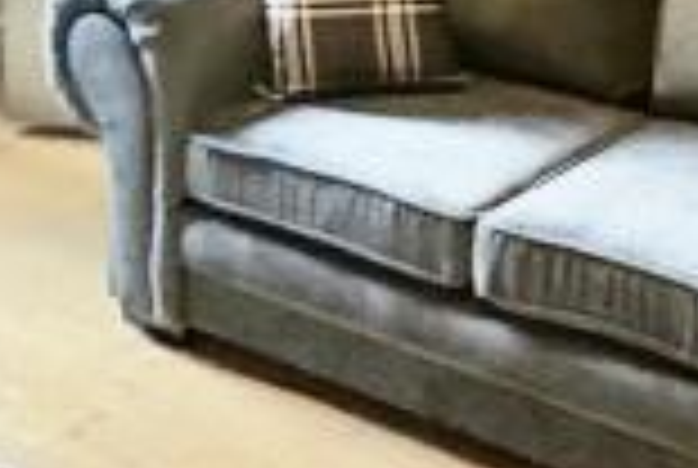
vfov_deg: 13.7
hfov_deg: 20.8
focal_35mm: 96
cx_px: 603
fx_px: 1865
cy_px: -171
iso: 800
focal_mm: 2.22
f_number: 2.2
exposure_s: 1/33
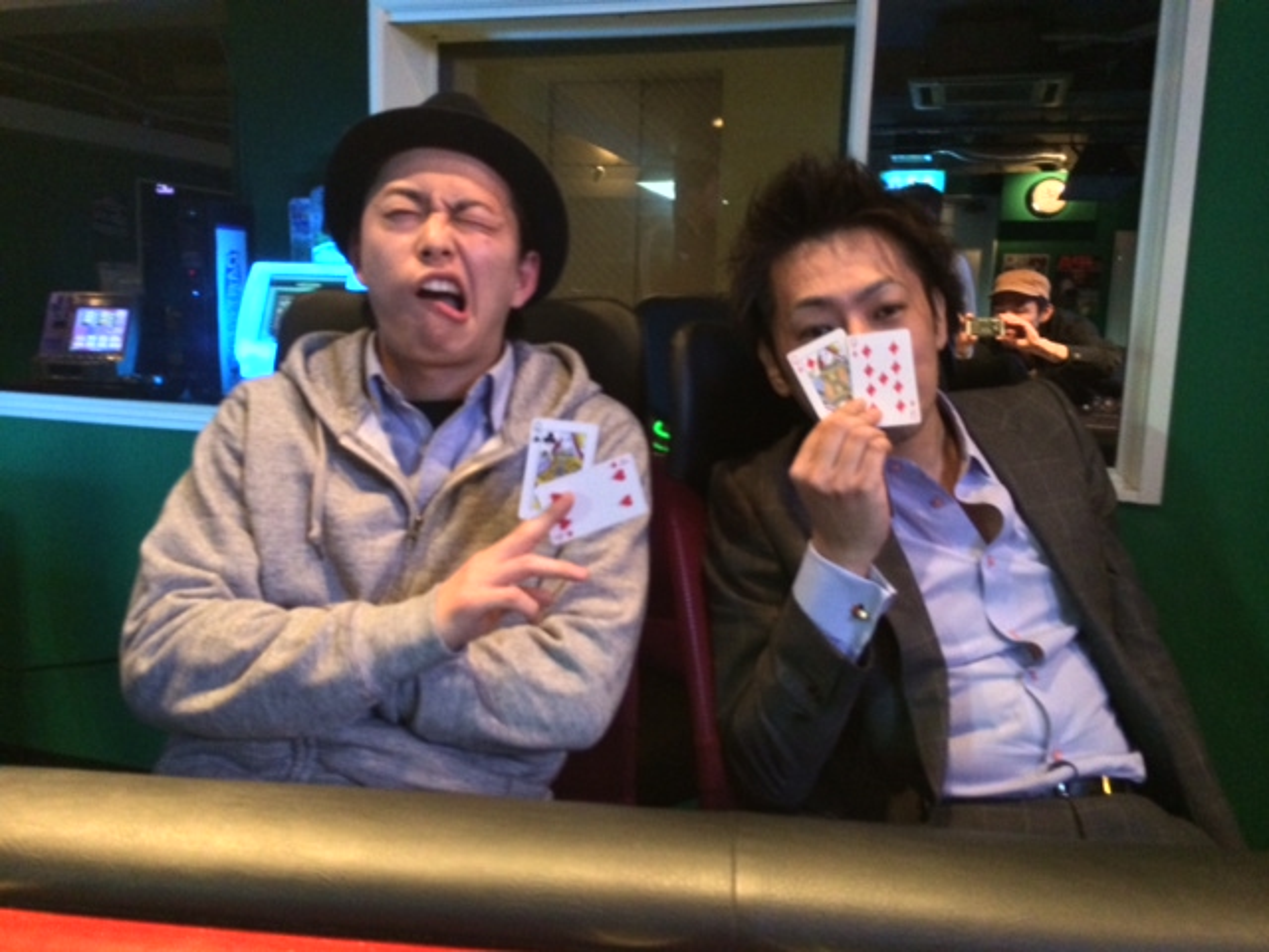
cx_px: 634
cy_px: 476
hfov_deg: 60.0
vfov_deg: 46.8
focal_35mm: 30
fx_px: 1100
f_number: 2.2
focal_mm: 4.12
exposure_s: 1/15
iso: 500
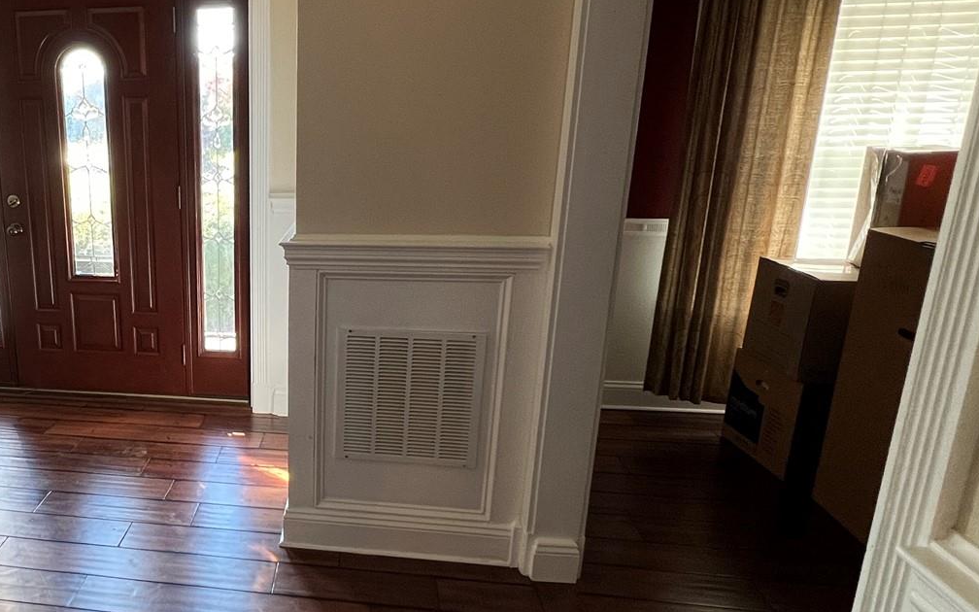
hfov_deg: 61.6
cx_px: 212
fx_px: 747
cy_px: 333
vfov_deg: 44.5
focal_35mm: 28
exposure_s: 1/120
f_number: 1.8
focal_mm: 1.57
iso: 250
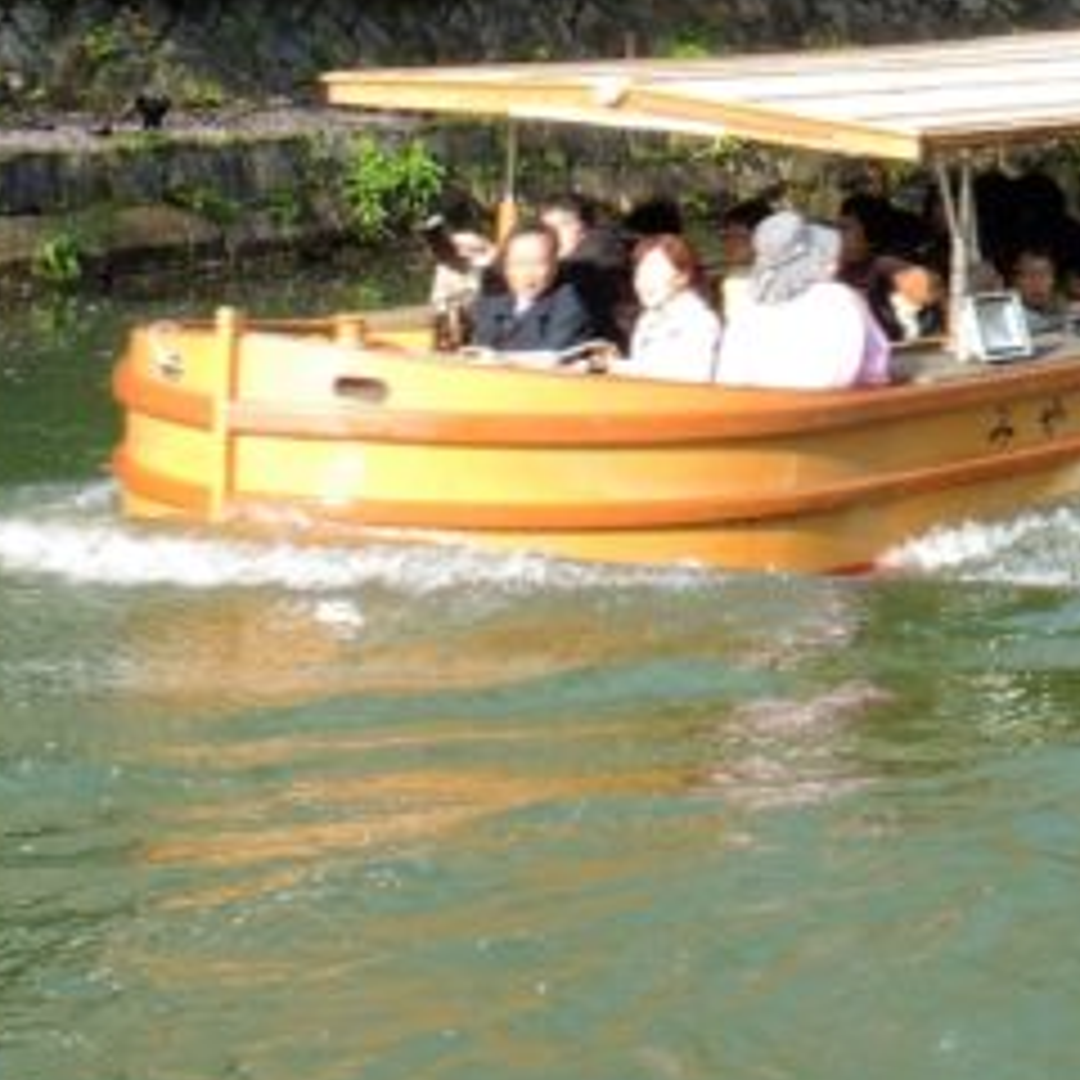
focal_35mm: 132
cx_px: 1588
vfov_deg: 12.7
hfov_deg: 12.6
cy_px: -374
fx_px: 4659
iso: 80
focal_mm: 7.6
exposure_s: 1/60
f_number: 8
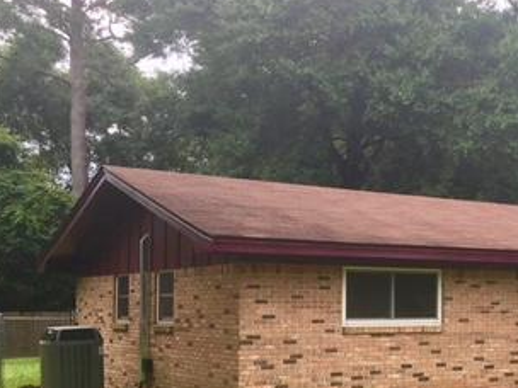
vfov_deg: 23.8
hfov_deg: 30.1
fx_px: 913
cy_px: 277
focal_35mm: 61
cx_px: 481
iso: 25
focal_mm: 4.15
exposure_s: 1/439
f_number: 2.2
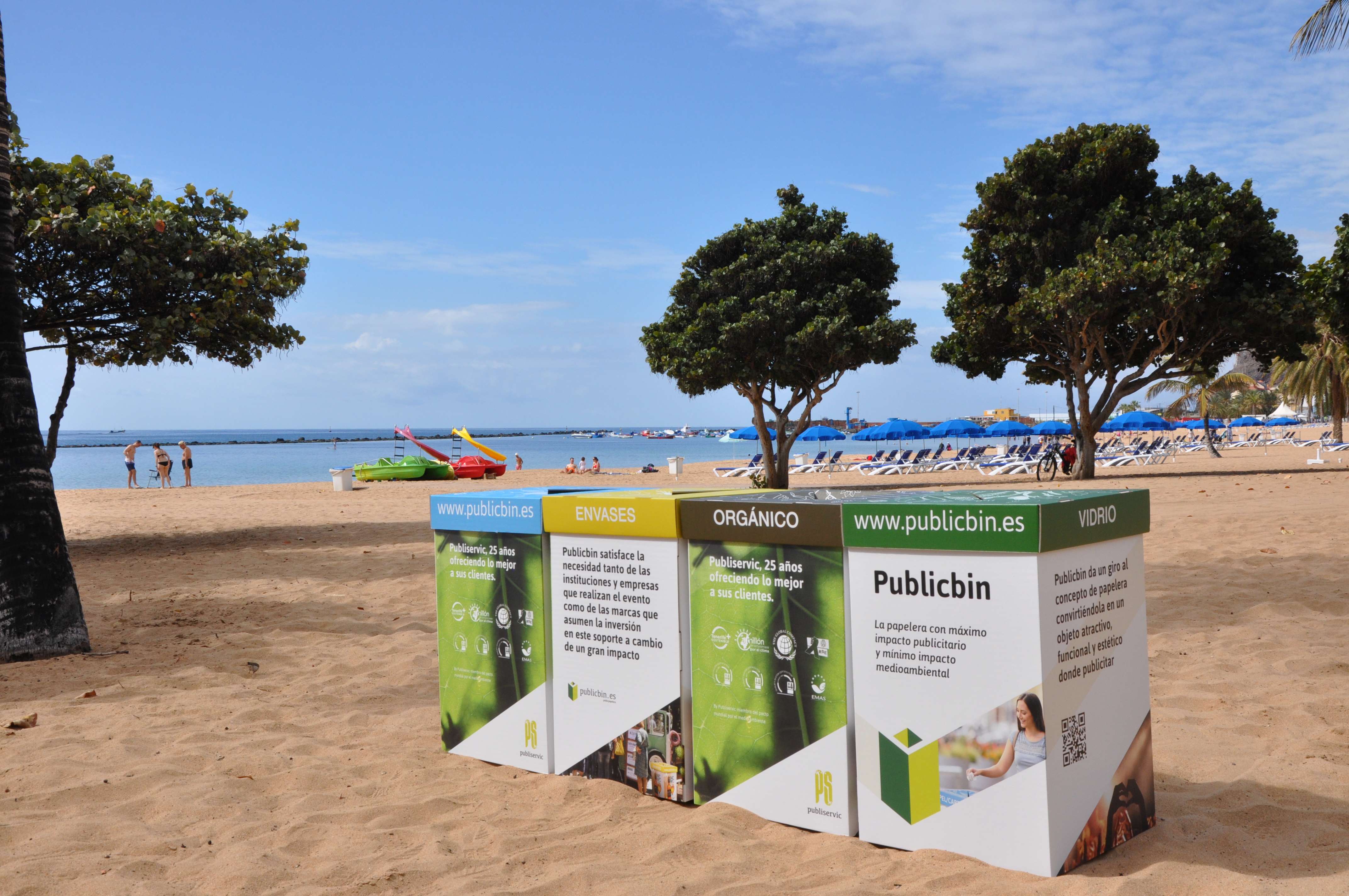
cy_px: 448
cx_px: 674
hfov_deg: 51.3
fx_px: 1403
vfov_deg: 35.4
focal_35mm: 38
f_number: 13
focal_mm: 25
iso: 500
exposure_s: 1/640
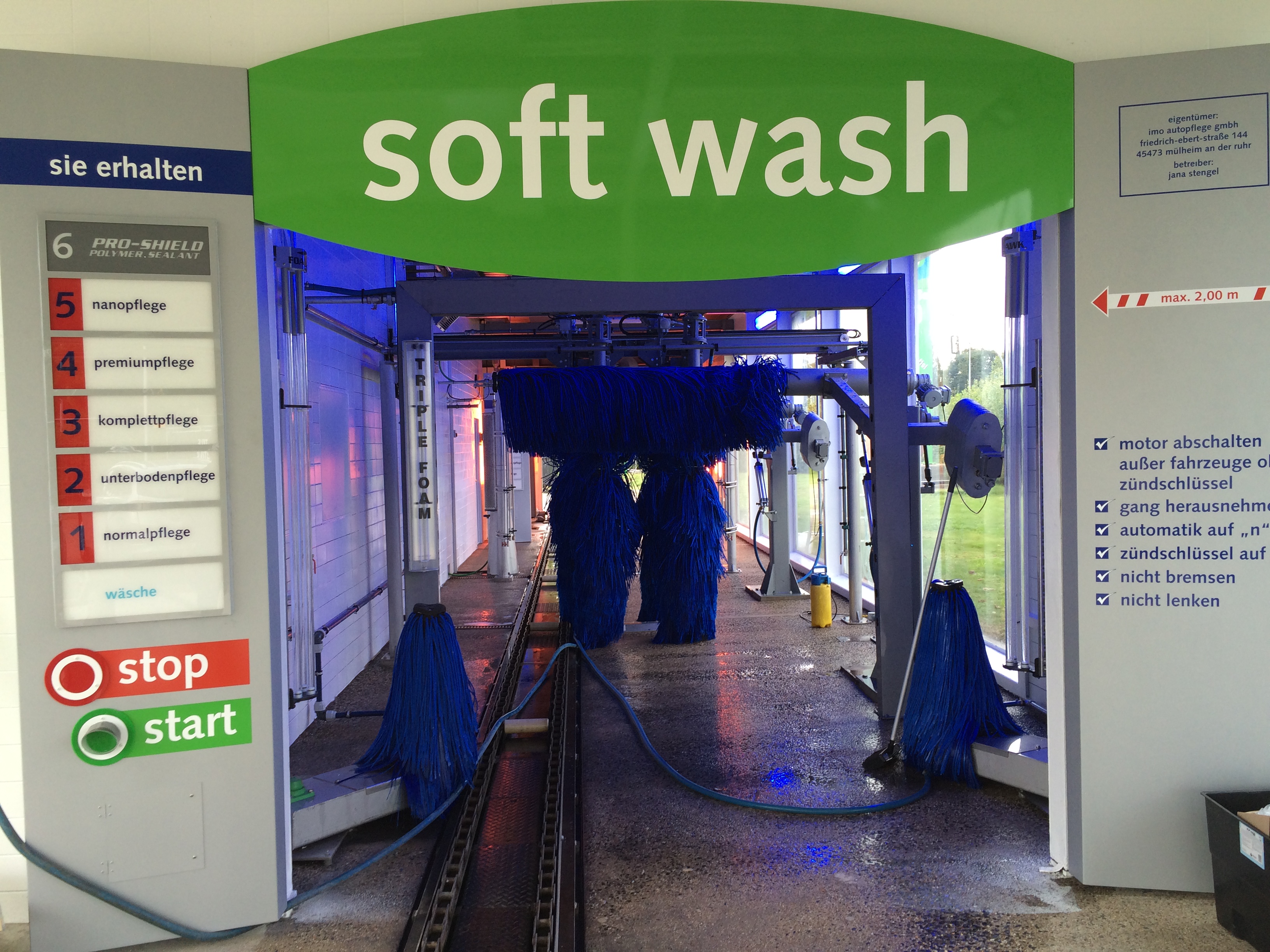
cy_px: 476
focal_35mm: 29
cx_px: 635
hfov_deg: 61.7
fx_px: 1064
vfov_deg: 48.2
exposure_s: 1/60
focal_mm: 4.15
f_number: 2.2
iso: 50
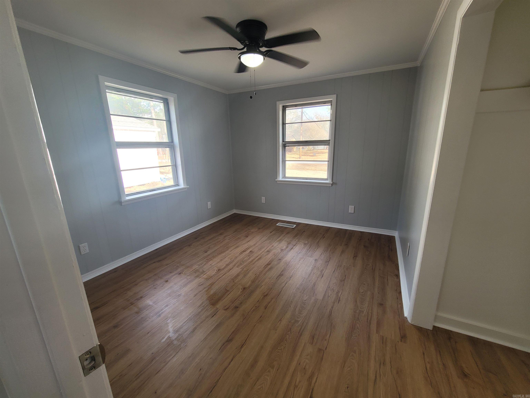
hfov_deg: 106.2
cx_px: 265
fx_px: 199
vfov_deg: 89.9
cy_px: 199
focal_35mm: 13
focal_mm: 2.2
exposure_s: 1/60
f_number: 2.2
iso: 64
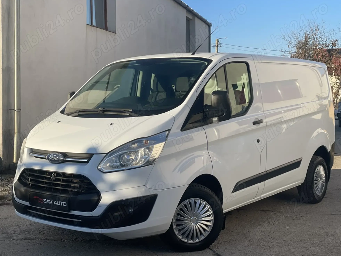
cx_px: 168
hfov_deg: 36.2
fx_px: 522
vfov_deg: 27.5
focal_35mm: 53
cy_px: 126
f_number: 2
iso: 32
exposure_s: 1/1370
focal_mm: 6
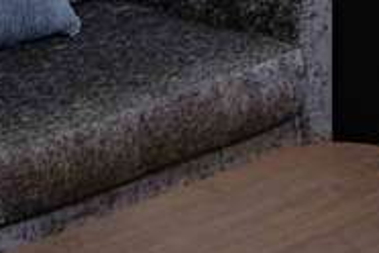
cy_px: -267
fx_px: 1390
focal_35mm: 132
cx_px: 311
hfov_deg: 15.4
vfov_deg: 9.6
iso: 200
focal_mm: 24
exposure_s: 1/60
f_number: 8
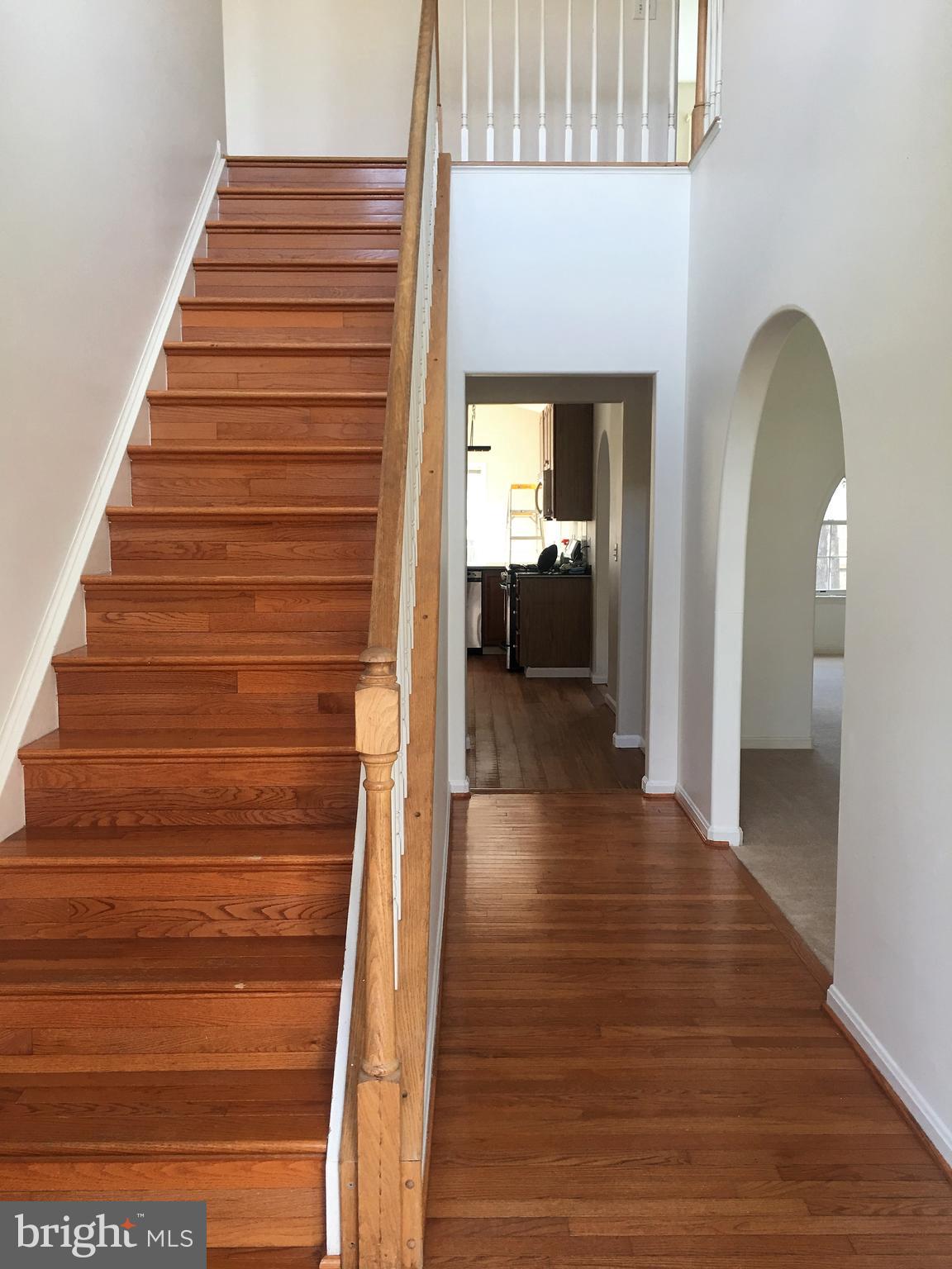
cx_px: 476
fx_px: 1063
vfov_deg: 61.7
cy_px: 634
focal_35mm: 29
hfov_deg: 48.2
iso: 25
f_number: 2.2
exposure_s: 1/30
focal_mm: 4.15
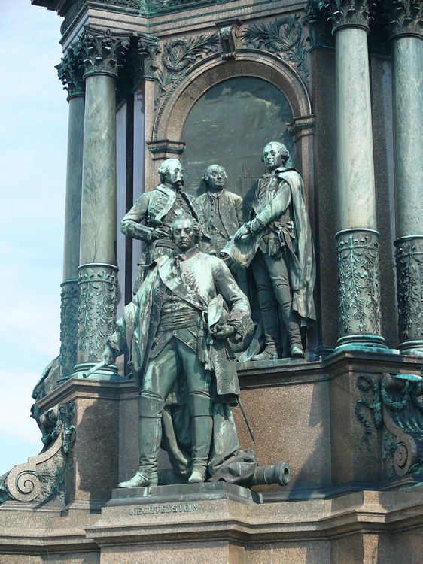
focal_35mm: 92
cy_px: 282
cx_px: 212
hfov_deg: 16.1
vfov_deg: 21.3
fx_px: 1500
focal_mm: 19.4
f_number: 4
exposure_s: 1/160
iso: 100
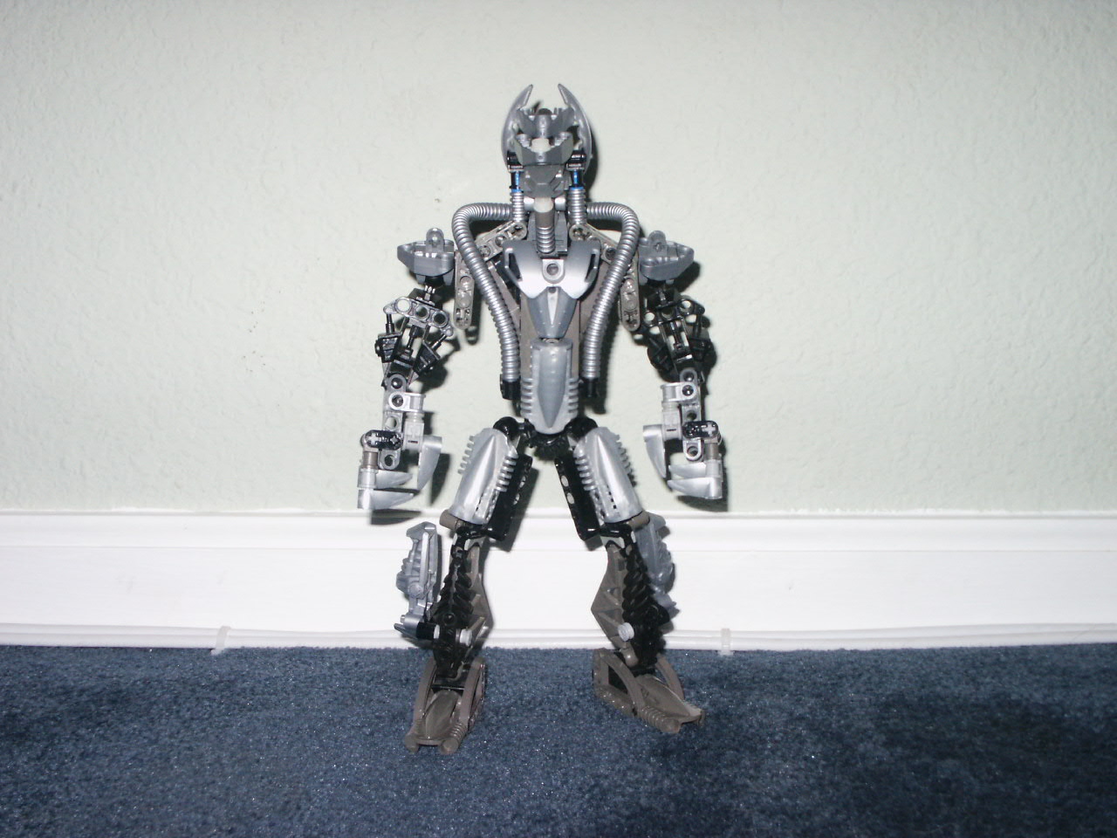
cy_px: 419
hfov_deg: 42.9
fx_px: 1420
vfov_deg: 32.9
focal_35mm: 44
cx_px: 558
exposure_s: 1/45
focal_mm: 9.21
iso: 200
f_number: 8
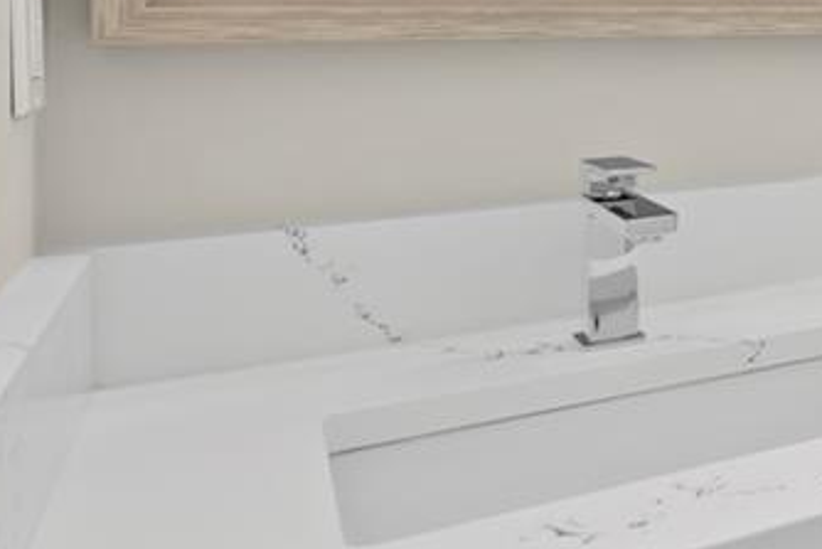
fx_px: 1119
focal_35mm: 49
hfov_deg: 27.7
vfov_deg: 26.3
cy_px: 14
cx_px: 1228
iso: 1600
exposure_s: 1/8
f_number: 8
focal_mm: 16
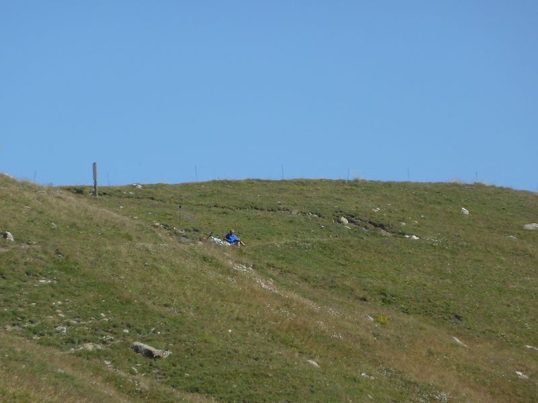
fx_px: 5735
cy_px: 202
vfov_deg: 4.0
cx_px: 269
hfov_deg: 5.4
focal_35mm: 369
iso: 80
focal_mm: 49.2
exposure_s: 1/400
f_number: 4.9
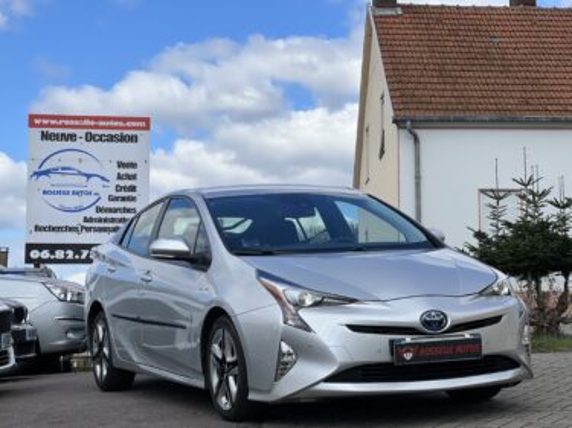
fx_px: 1272
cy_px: 214
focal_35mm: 77
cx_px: 286
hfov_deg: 25.3
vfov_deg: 19.1
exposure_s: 1/713
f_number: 2.8
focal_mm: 9
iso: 32
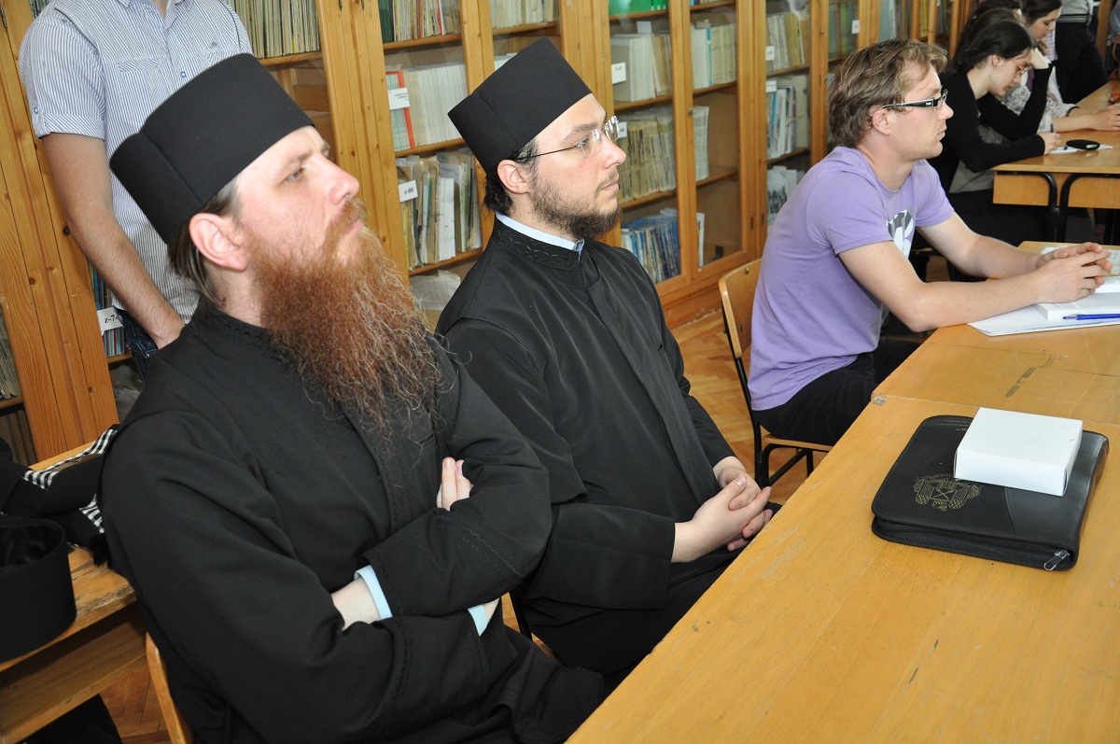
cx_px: 560
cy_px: 372
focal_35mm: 38
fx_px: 1165
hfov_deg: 51.3
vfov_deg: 35.4
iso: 800
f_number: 5.6
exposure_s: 1/60
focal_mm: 25
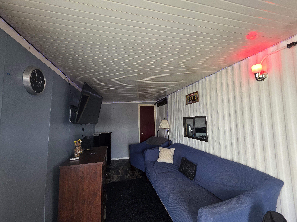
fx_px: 112
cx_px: 148
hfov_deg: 106.2
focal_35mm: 13
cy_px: 111
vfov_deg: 89.9
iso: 125
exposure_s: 1/120
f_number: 1.9
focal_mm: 2.2
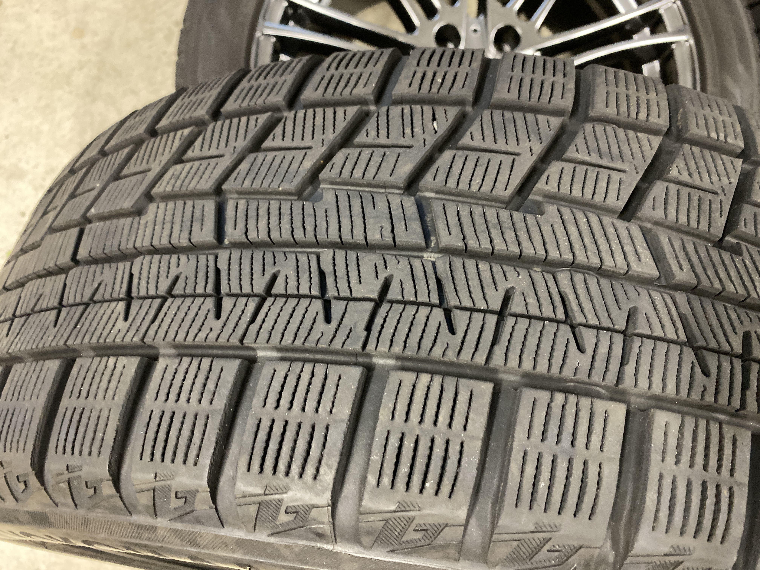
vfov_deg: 53.1
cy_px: 285
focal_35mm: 26
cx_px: 380
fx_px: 571
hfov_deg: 67.3
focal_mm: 4.25
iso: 640
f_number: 1.8
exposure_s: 1/30
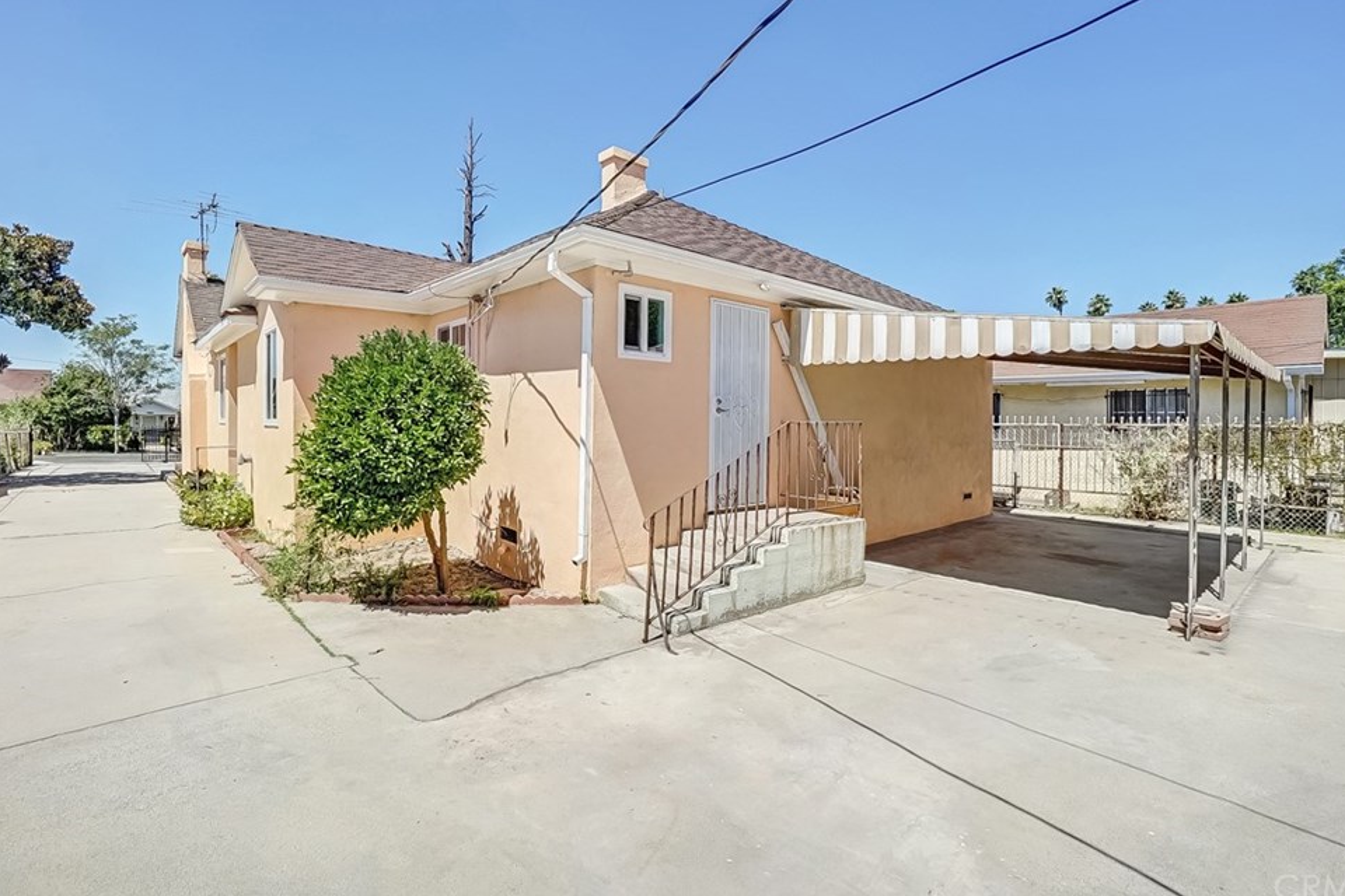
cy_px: 422
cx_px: 670
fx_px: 598
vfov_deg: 73.7
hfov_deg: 96.7
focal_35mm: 16
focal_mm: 10
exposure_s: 1/1250
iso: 400
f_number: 11
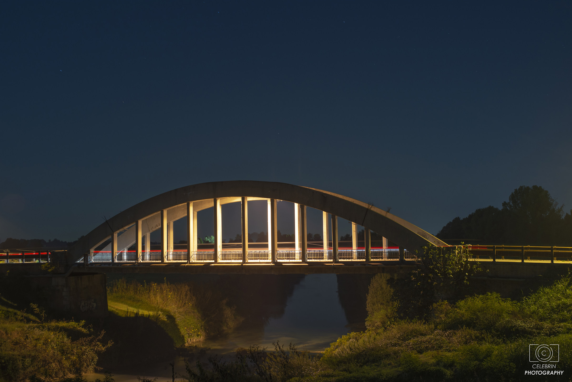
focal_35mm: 44
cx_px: 286
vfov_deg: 30.5
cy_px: 191
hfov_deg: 44.5
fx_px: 699
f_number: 10
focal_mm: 44
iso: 100
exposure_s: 20
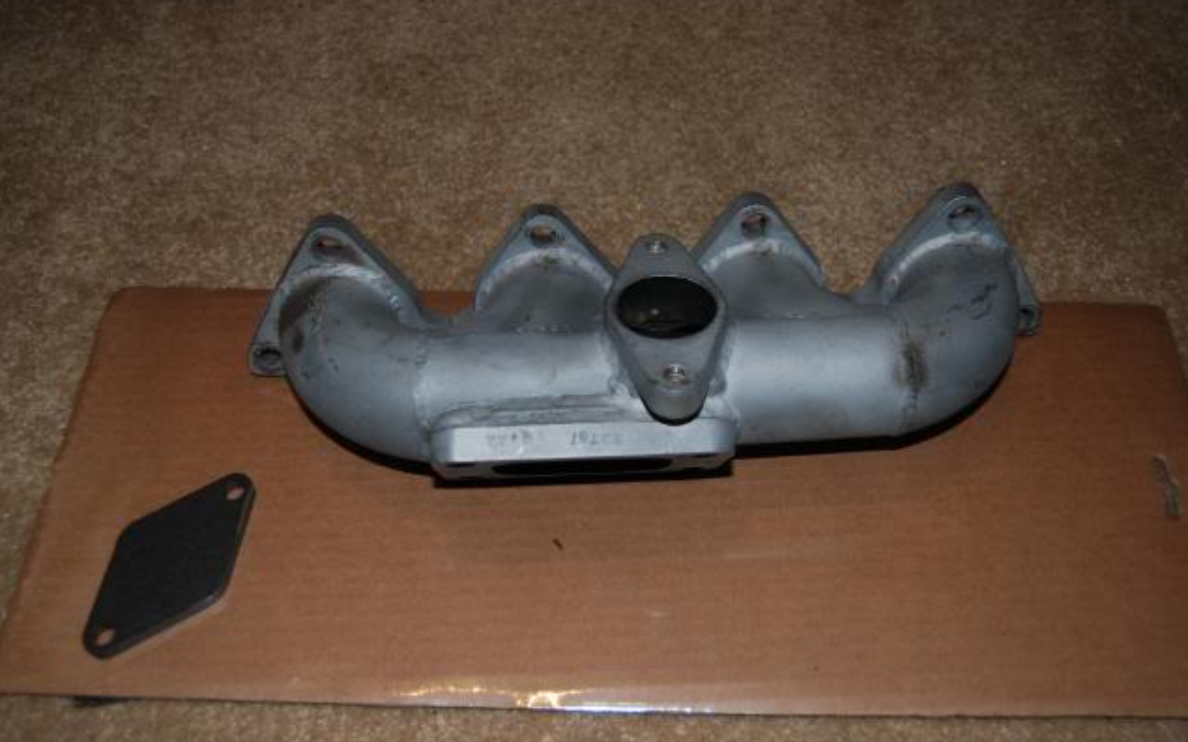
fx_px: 1198
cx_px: 595
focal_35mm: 37
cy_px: 378
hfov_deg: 52.7
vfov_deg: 34.4
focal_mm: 24
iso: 200
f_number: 4
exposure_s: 1/60
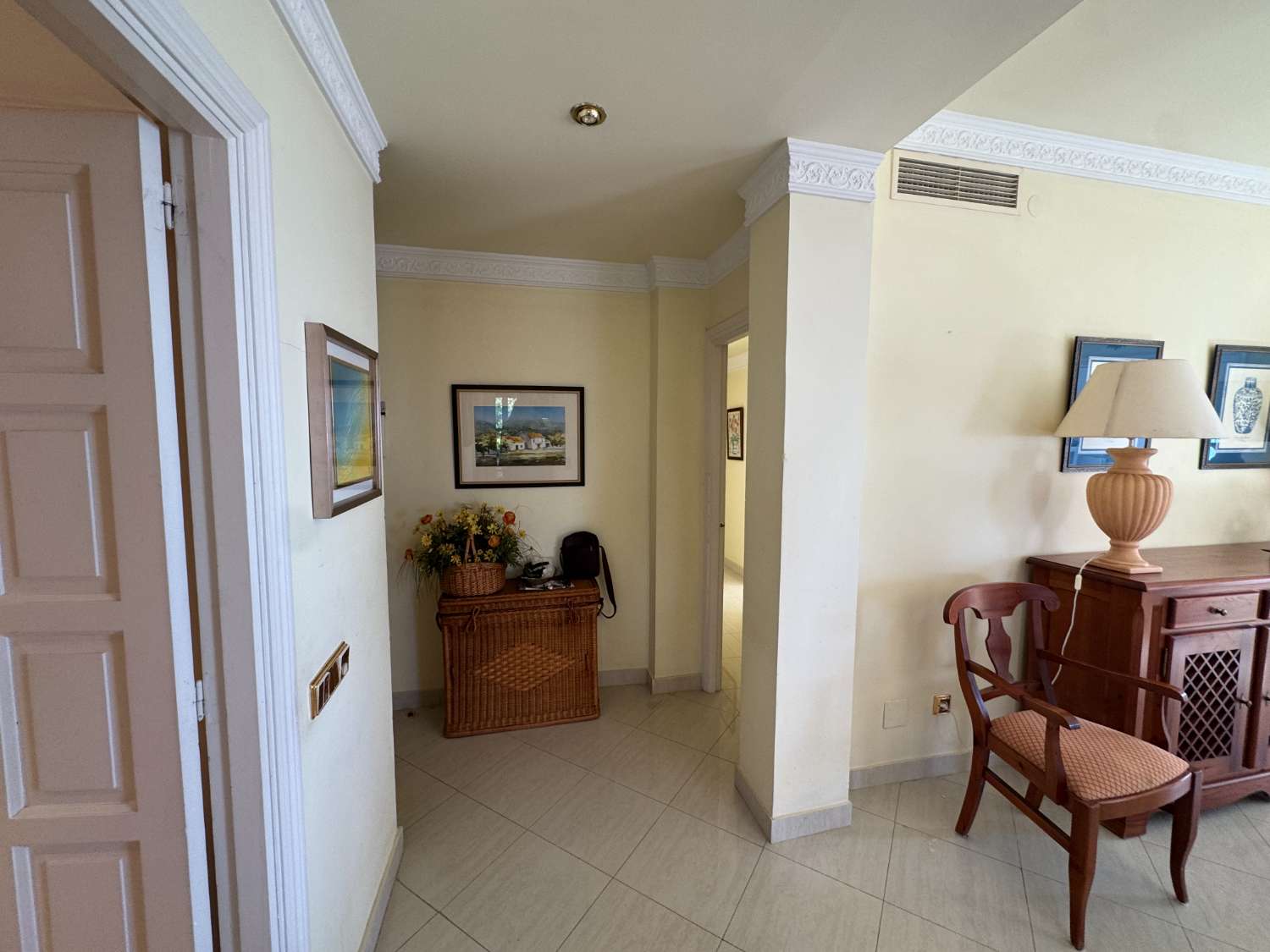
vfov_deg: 85.7
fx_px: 514
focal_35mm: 14
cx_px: 635
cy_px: 476
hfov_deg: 102.1
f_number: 2.2
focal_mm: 2.22
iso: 100
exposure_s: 1/100
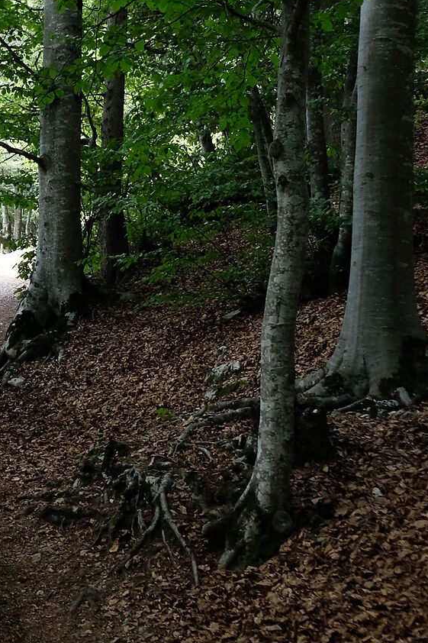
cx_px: -101
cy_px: 197
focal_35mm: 77
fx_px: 1374
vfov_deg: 26.1
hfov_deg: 16.9
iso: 800
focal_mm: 18
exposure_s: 1/160
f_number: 2.8
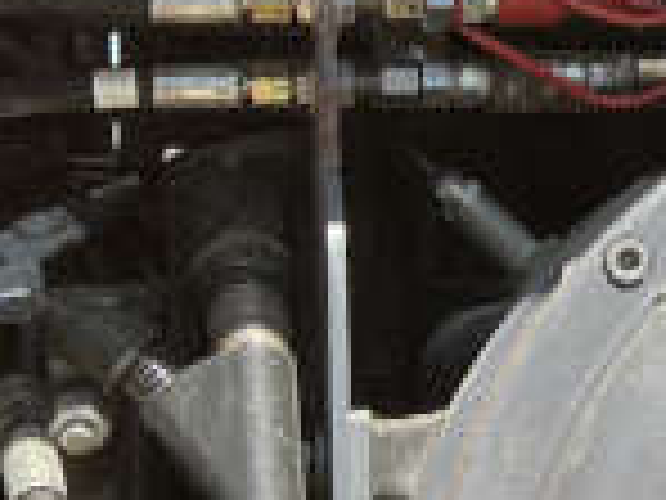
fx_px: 3386
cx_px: 1202
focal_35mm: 176
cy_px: 72
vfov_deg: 8.4
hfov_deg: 10.5
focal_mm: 5.7
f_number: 1.5
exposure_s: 1/1135
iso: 50
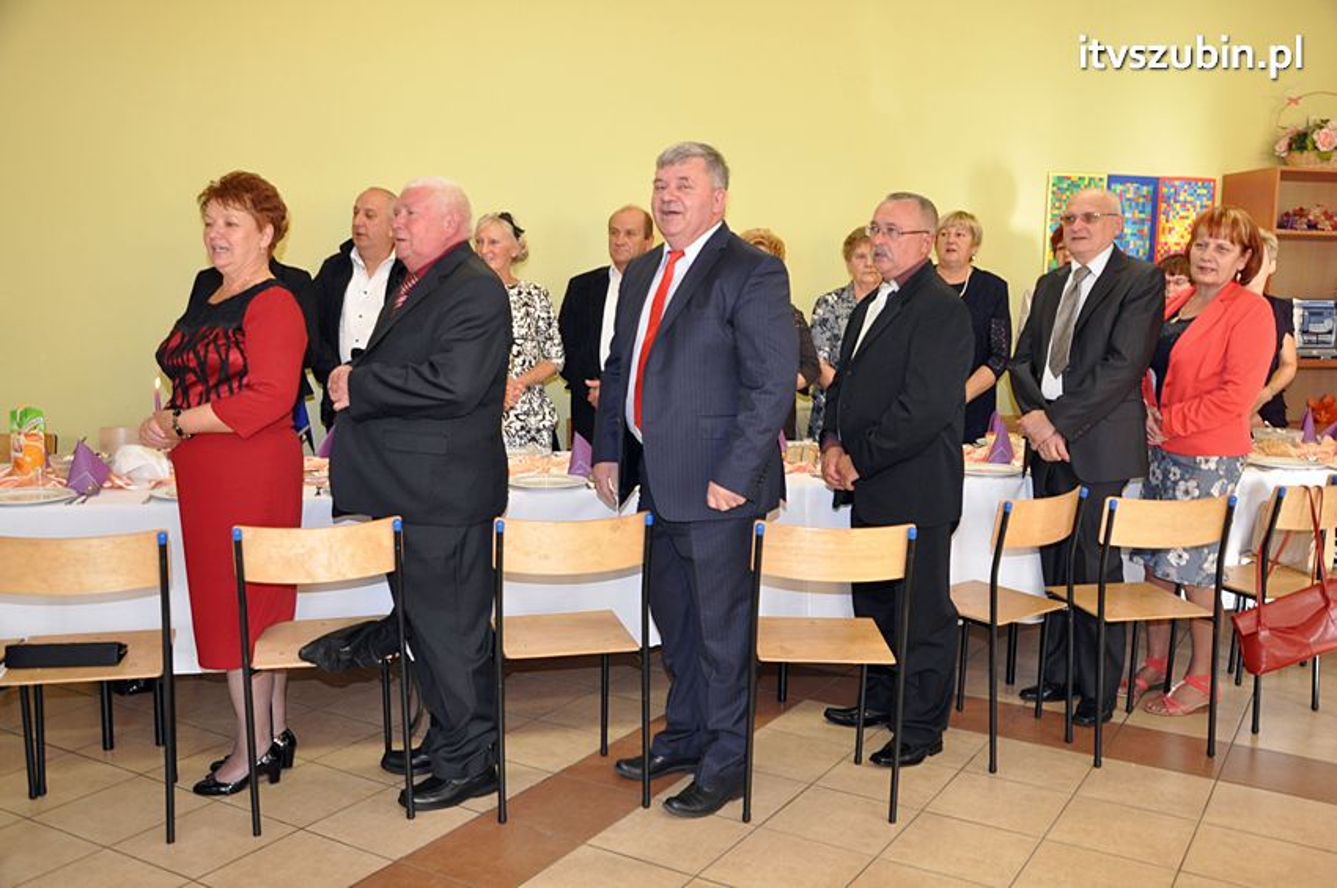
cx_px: 668
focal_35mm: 33
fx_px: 1224
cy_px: 444
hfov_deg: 57.3
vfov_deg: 39.9
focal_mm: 22
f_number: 5.6
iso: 800
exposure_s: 1/60
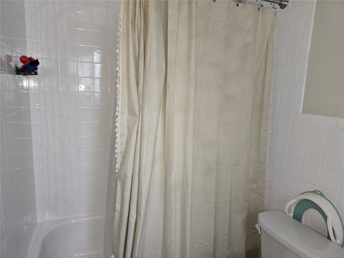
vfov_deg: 58.9
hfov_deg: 73.9
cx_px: 172
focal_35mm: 23
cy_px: 129
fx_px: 229
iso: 100
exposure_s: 1/60
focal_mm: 6.3
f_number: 1.7
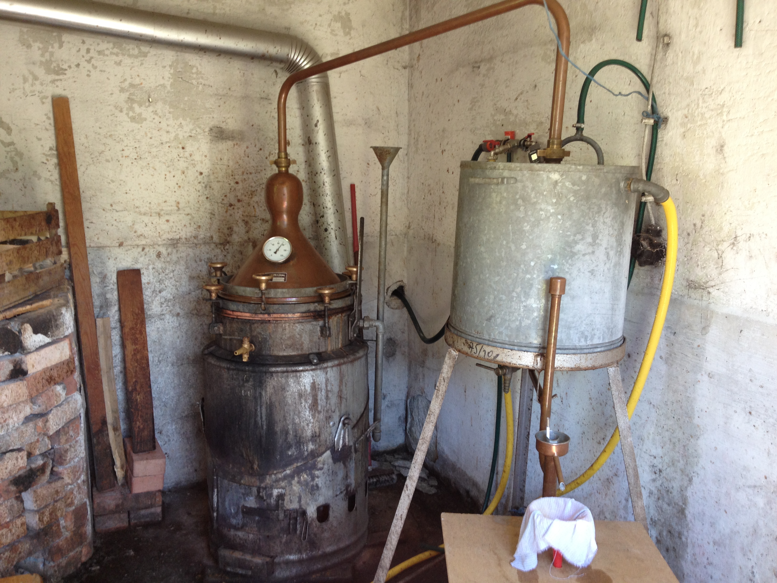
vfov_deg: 40.7
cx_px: 388
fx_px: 786
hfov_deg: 52.6
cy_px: 292
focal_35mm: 35
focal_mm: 4.28
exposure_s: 1/20
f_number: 2.4
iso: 80
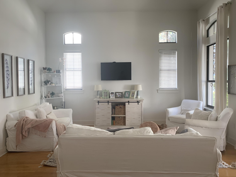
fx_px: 177
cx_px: 118
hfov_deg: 67.3
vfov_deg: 53.1
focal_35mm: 26
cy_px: 88
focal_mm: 4.25
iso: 100
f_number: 1.8
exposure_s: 1/100
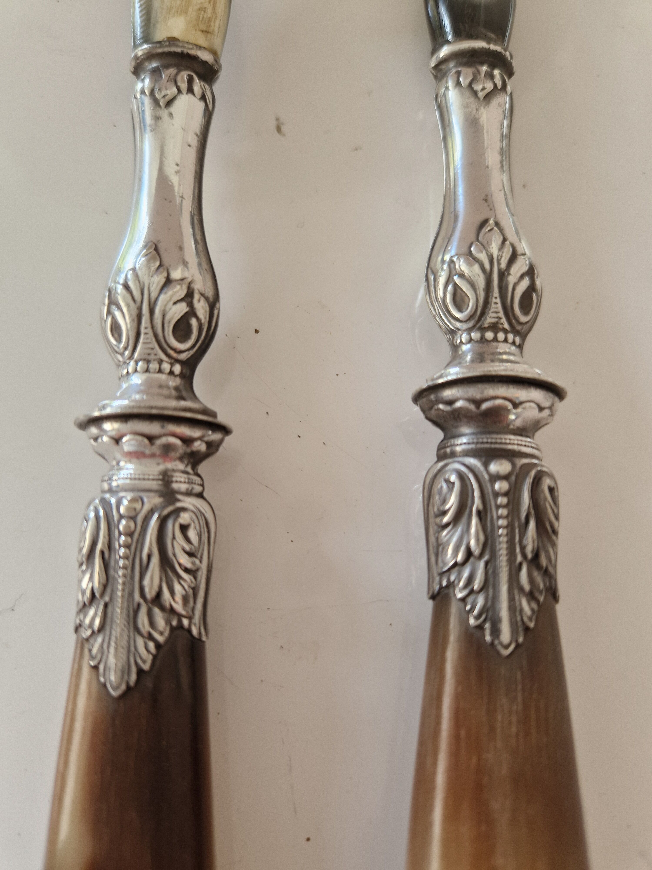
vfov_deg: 73.9
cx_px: 326
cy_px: 435
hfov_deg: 58.9
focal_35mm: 23
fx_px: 578
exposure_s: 1/100
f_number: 1.8
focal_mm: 5.4
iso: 125
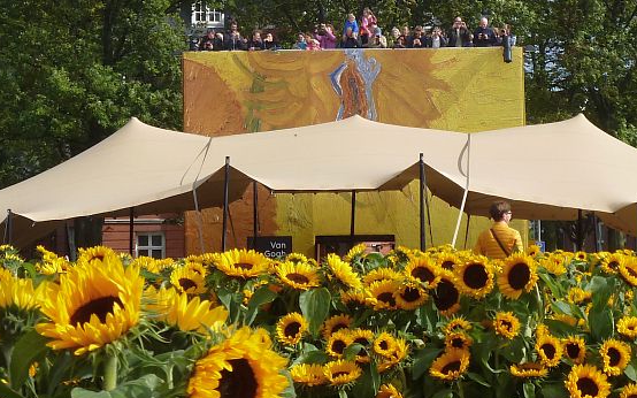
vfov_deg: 9.2
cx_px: 294
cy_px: 17
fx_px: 2447
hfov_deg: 14.8
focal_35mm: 141
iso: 80
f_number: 5
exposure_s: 1/400
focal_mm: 11.9
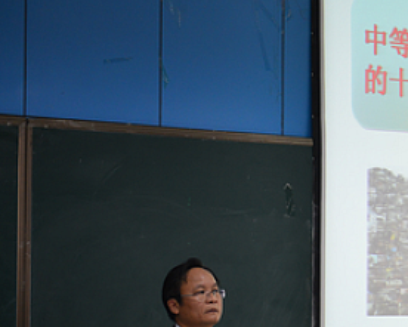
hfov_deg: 13.3
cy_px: 269
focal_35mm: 143
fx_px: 1727
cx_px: 414
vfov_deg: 10.8
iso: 800
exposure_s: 1/60
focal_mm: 70
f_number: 2.8
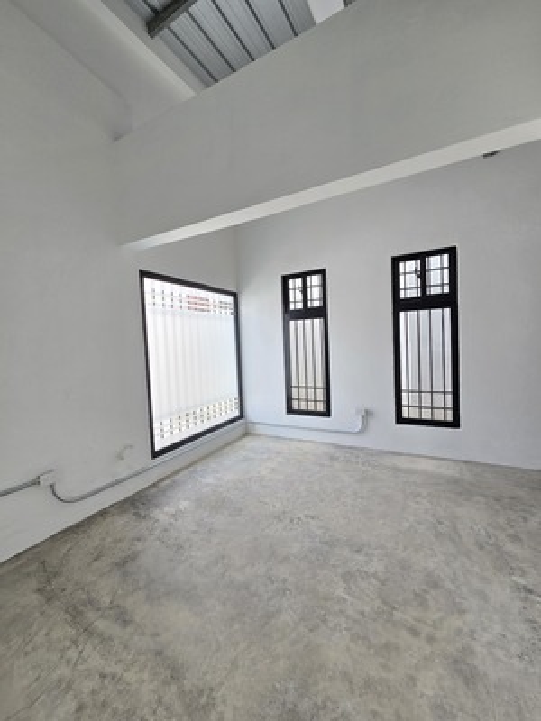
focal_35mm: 13
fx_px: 271
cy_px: 360
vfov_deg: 106.2
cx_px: 270
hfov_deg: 89.9
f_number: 2.2
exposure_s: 1/60
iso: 64
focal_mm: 2.2
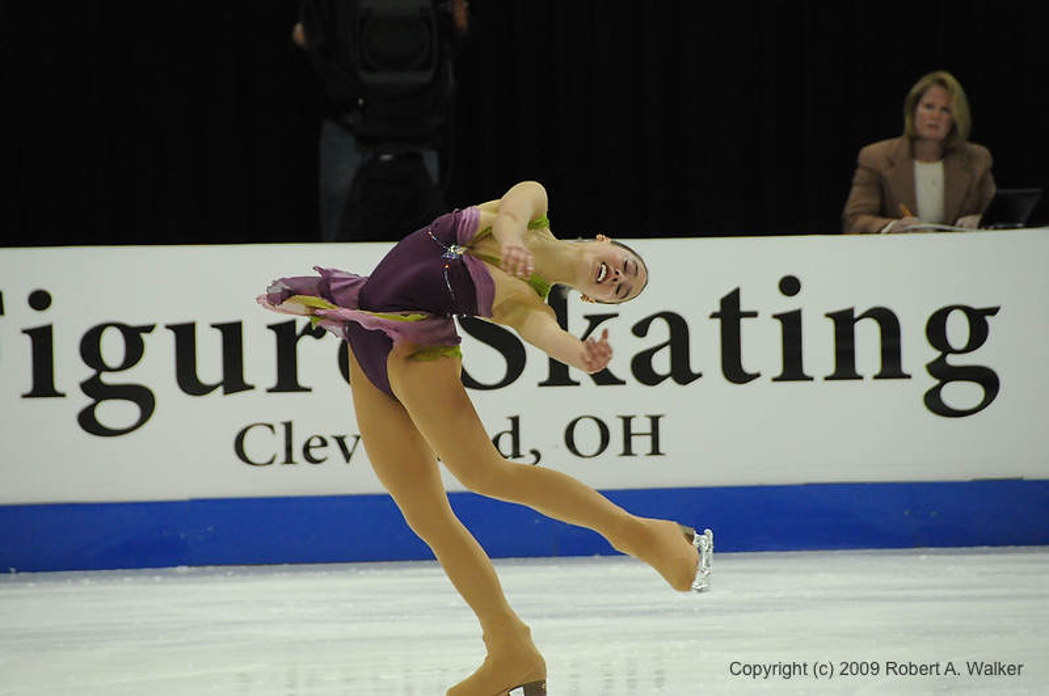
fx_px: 8729
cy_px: 348
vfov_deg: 4.6
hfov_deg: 6.9
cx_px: 524
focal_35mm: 300
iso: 3200
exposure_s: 1/800
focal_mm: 200
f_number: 5.6
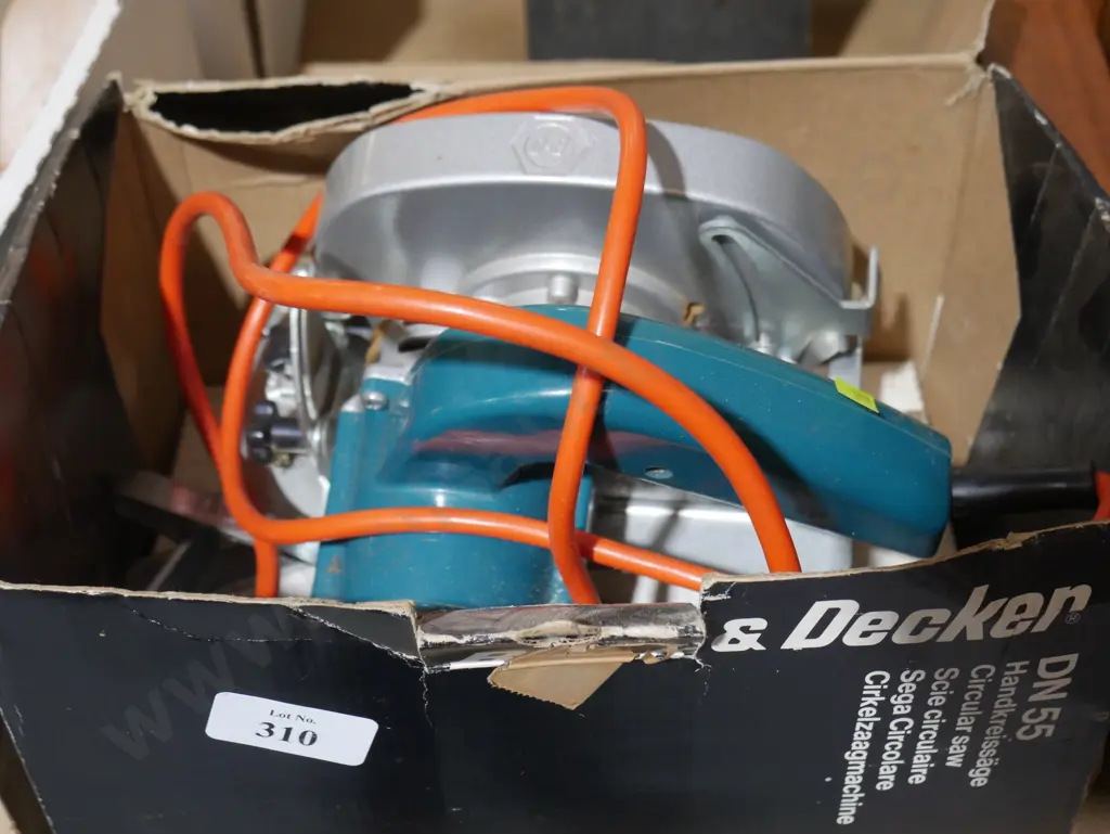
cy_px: 417
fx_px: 1540
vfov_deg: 30.3
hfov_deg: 39.6
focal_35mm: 48
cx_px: 555
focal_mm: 24
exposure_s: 1/60
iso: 1250
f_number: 5.2
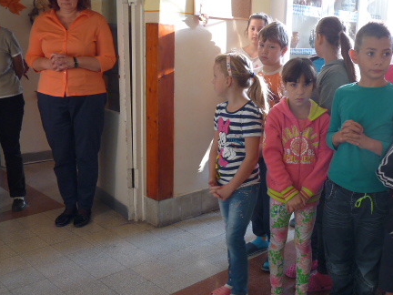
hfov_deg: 46.2
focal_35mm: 40
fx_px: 454
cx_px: 257
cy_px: 149
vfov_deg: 36.0
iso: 160
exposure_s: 1/30
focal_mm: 4.8
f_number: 2.8
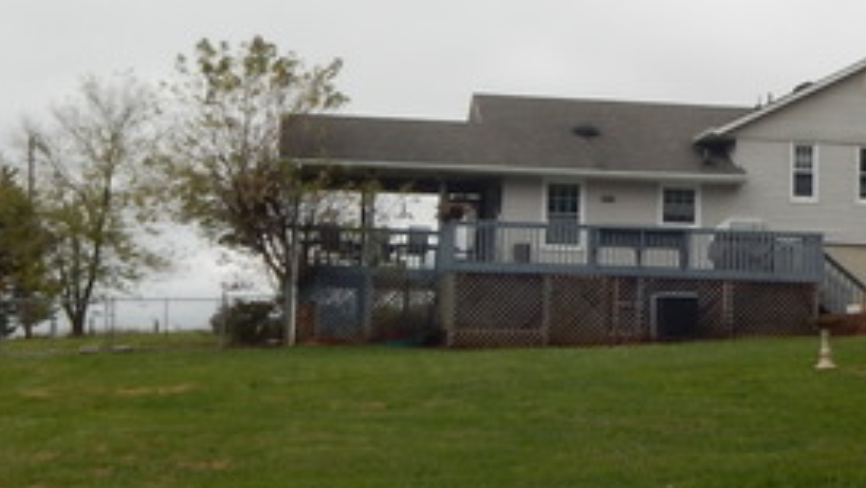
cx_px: 598
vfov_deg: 15.7
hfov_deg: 27.3
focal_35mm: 77
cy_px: 209
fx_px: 1769
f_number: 3.4
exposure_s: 1/400
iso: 125
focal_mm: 4.5
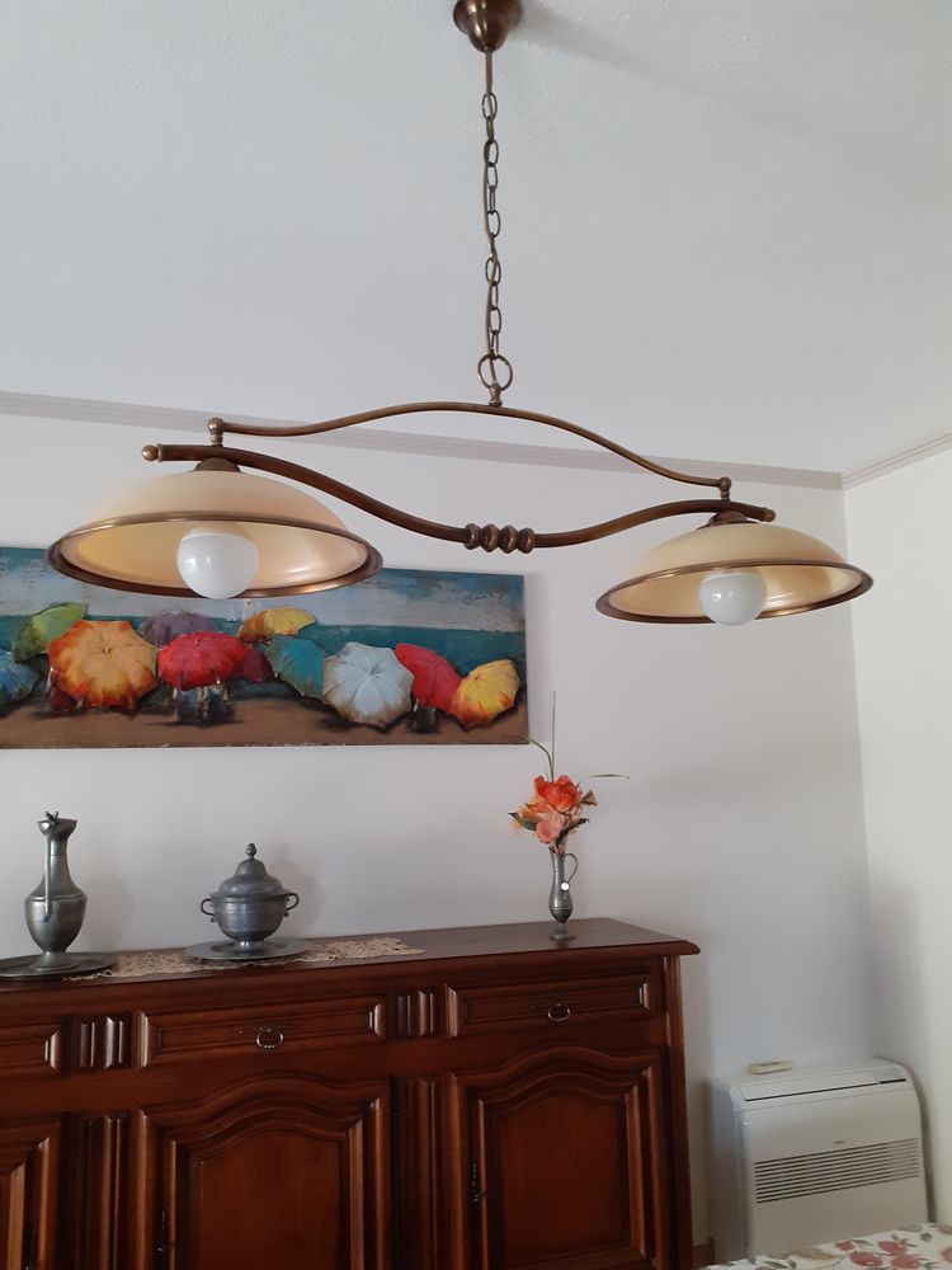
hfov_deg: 51.4
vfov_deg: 65.3
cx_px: 476
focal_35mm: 27
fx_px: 990
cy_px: 635
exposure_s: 1/33
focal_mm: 3.6
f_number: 1.9
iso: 250
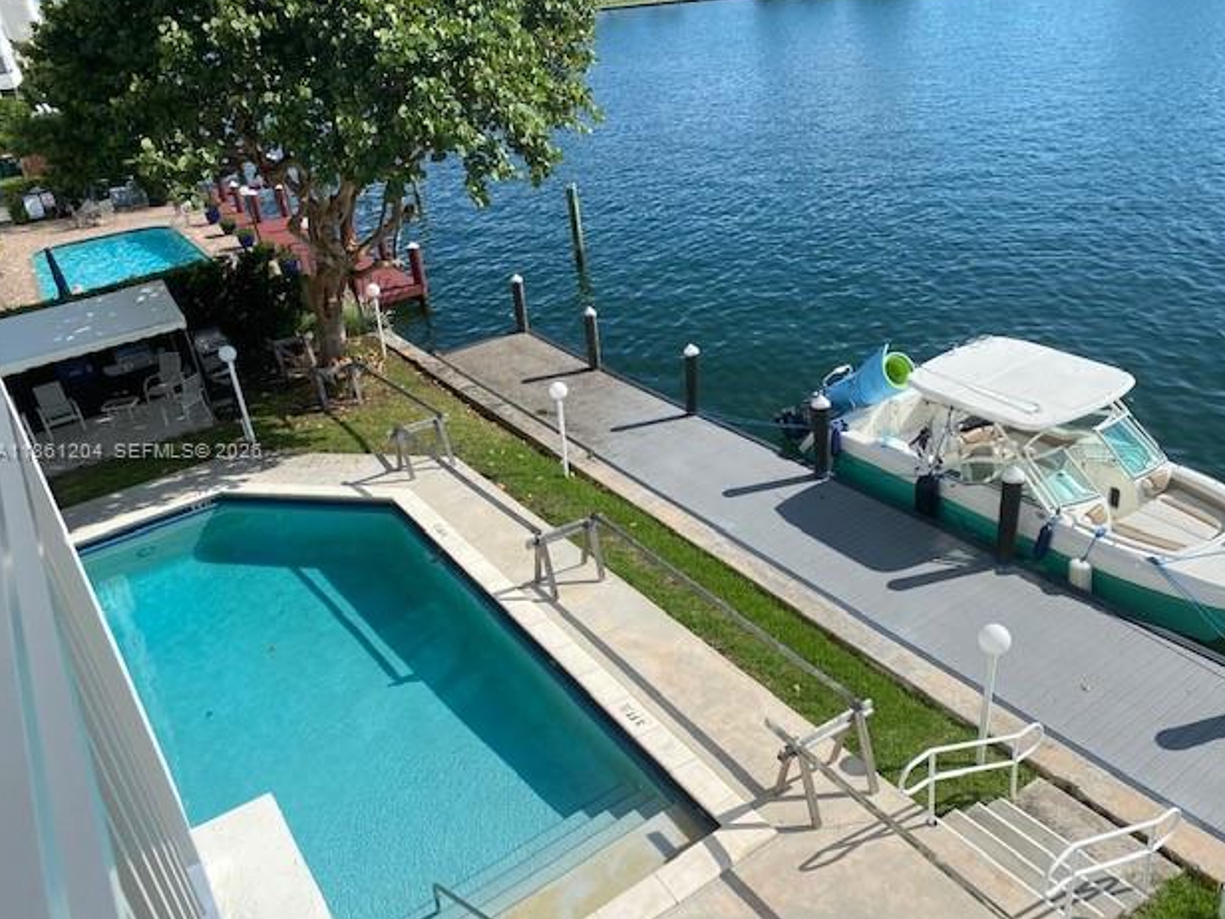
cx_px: 626
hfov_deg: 65.3
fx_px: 955
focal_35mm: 27
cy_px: 452
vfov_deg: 51.4
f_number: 1.8
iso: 32
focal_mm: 4.25
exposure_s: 1/3497
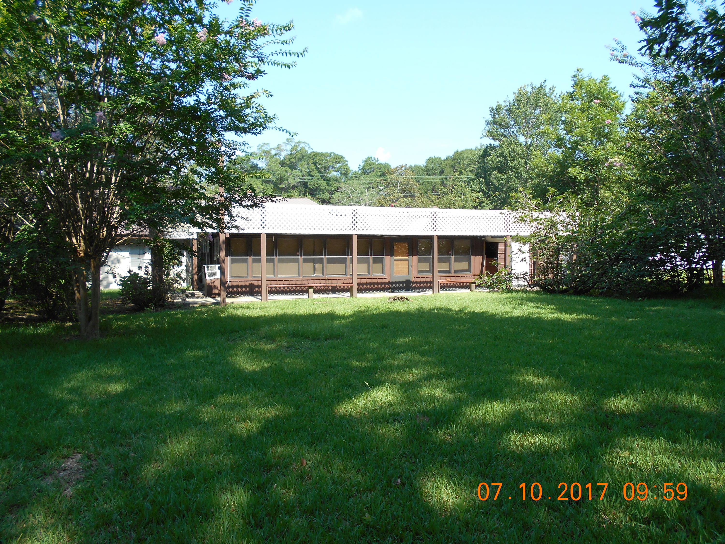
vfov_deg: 53.1
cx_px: 362
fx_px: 545
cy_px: 272
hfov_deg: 67.3
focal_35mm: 26
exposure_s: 1/320
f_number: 3.2
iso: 80
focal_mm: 4.6
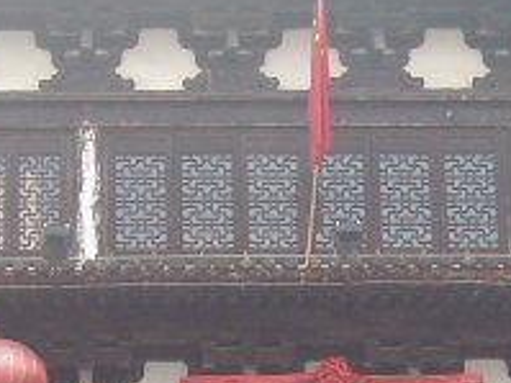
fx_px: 2656
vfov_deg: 7.9
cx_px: 293
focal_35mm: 180
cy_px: 709
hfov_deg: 11.0
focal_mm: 5.7
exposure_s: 1/54
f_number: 2.8
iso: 67
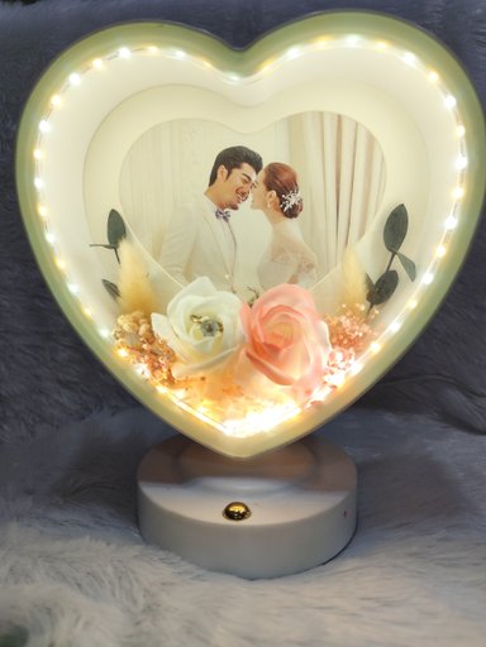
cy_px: 324
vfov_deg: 73.9
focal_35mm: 23
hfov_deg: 58.9
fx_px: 431
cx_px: 243
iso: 64
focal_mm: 6.19
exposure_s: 1/100
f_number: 1.65
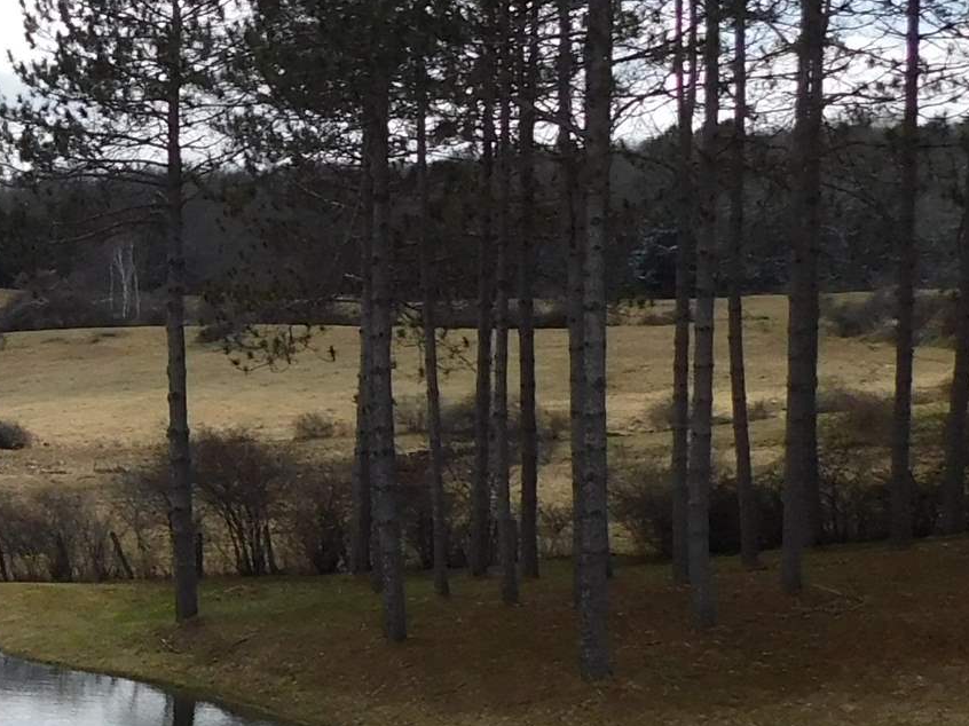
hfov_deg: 15.9
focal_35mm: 109
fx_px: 3050
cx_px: -656
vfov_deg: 13.6
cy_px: 483
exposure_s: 1/400
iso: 125
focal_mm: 5.3
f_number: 6.4
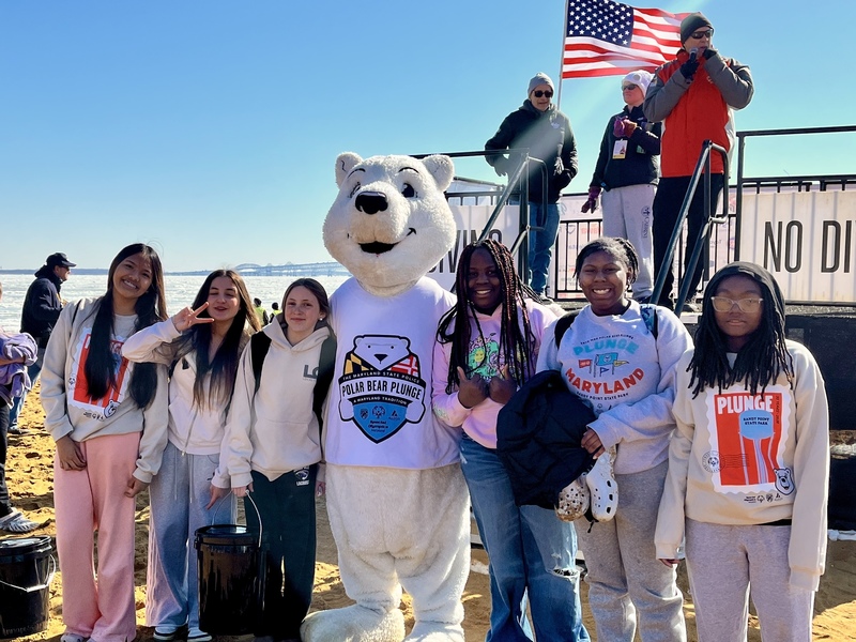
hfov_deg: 67.3
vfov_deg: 53.1
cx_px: 428
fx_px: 643
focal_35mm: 26
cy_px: 321
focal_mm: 5.1
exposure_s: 1/3745
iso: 50
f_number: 1.6
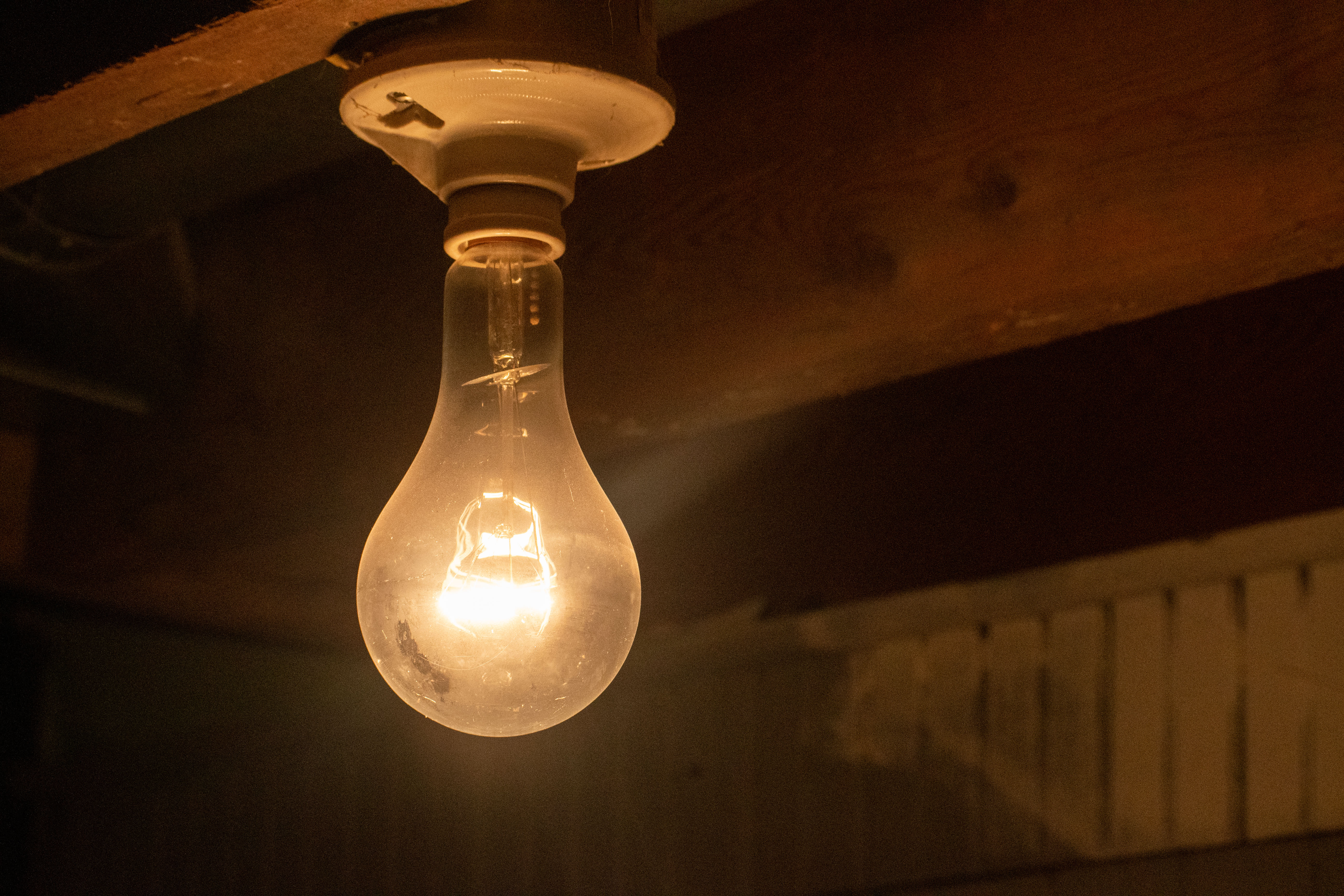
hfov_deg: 19.5
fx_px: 3920
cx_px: 672
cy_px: 448
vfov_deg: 13.0
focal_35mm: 105
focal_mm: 70
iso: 2500
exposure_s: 1/8000
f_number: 6.3
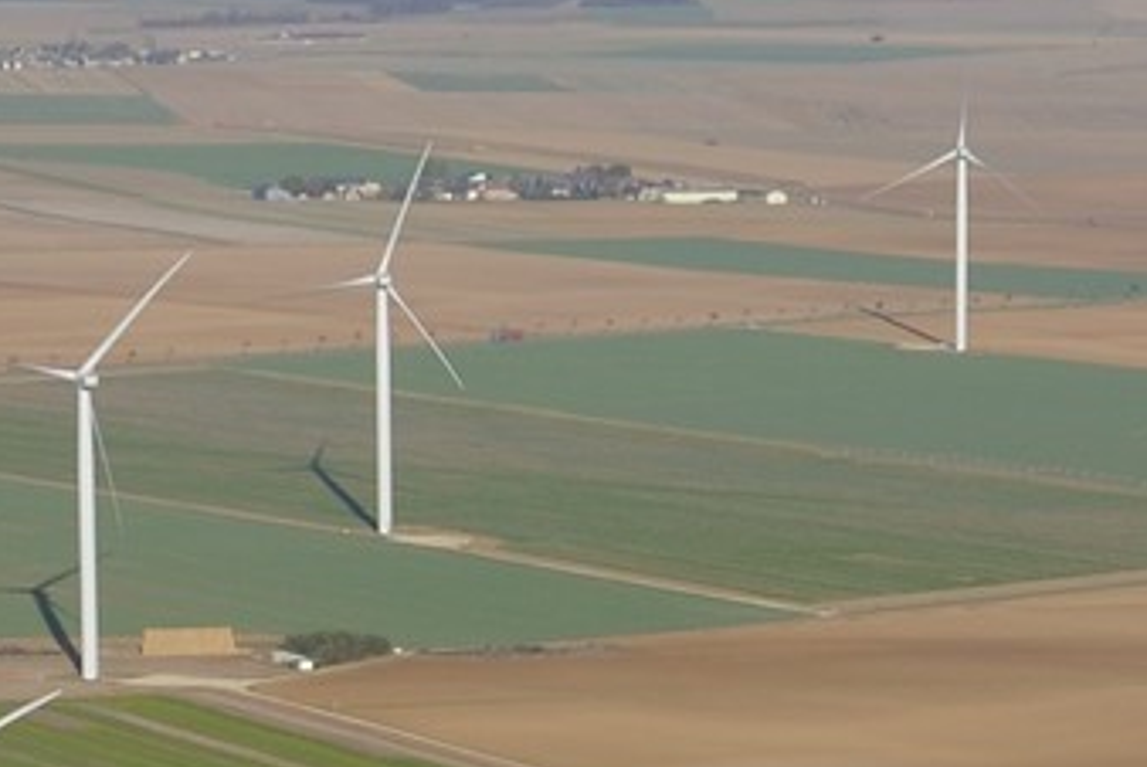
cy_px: 1829
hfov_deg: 9.1
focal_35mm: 227
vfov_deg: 5.8
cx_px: 811
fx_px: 7238
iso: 200
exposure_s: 1/640
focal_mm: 48
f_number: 8
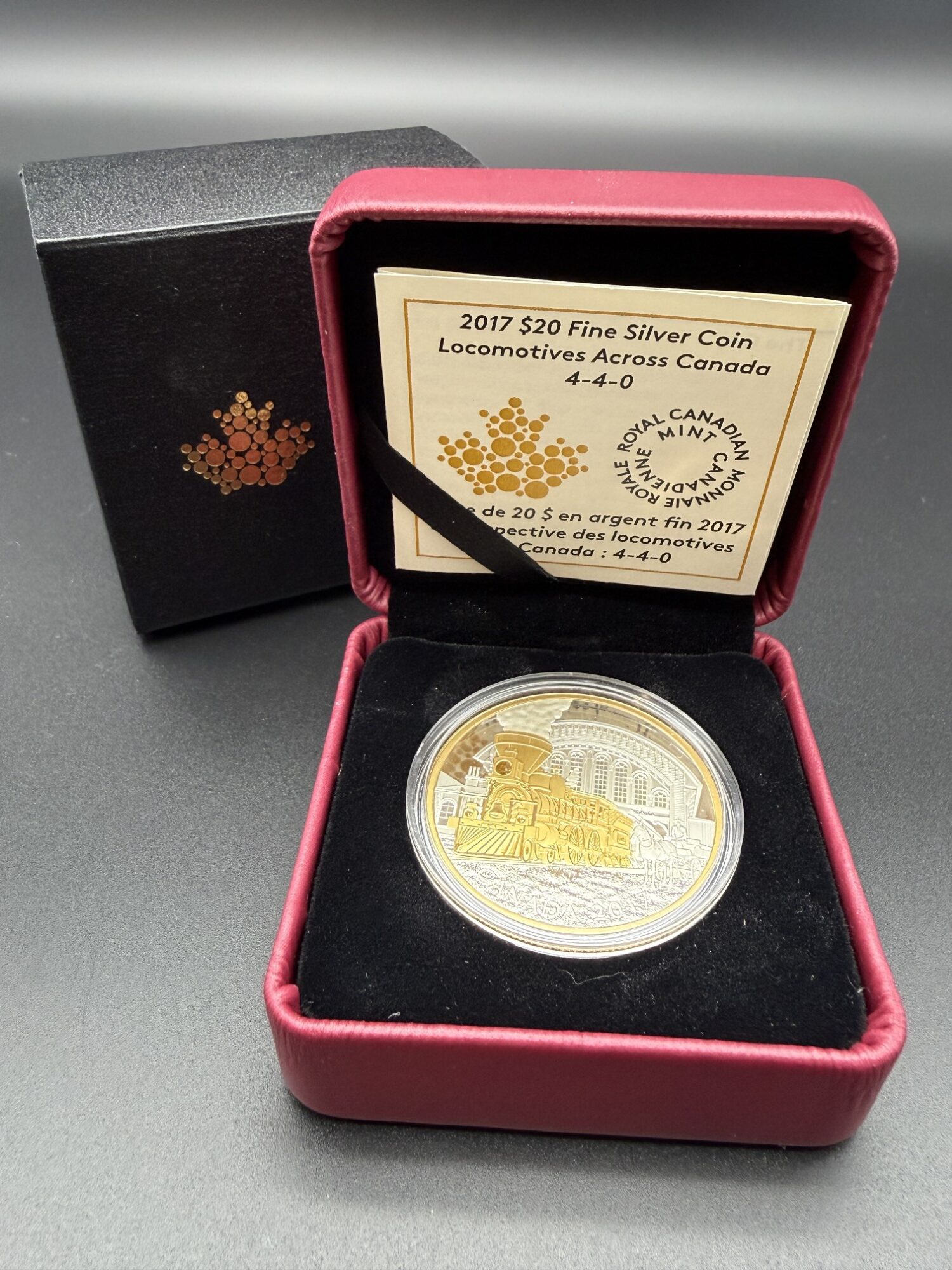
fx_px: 953
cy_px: 635
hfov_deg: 53.1
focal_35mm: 26
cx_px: 476
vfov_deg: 67.3
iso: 250
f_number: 2.2
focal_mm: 2.22
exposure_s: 1/120
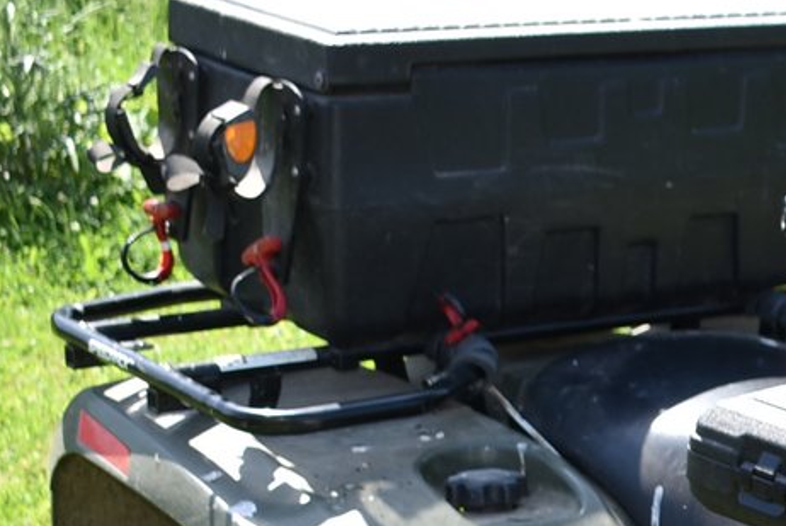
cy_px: 871
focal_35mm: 127
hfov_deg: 15.3
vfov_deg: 10.3
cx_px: 1072
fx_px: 2772
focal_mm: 23
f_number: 5
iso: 100
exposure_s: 1/200
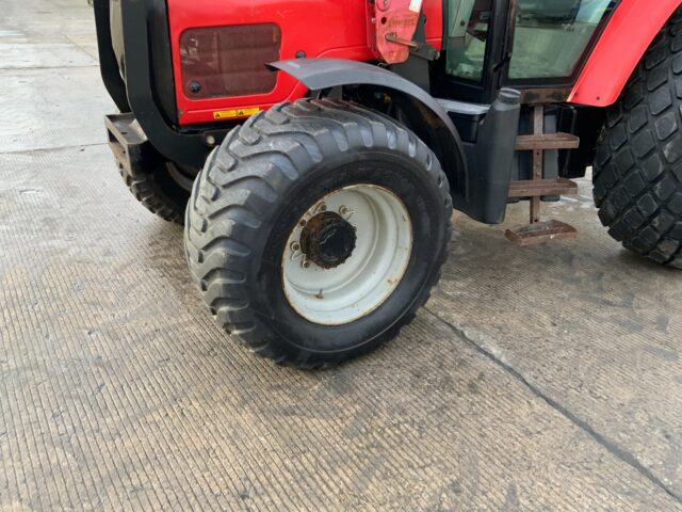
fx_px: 571
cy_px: 256
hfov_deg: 61.7
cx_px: 341
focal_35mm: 29
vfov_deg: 48.2
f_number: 1.8
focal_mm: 3
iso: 40
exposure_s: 1/122
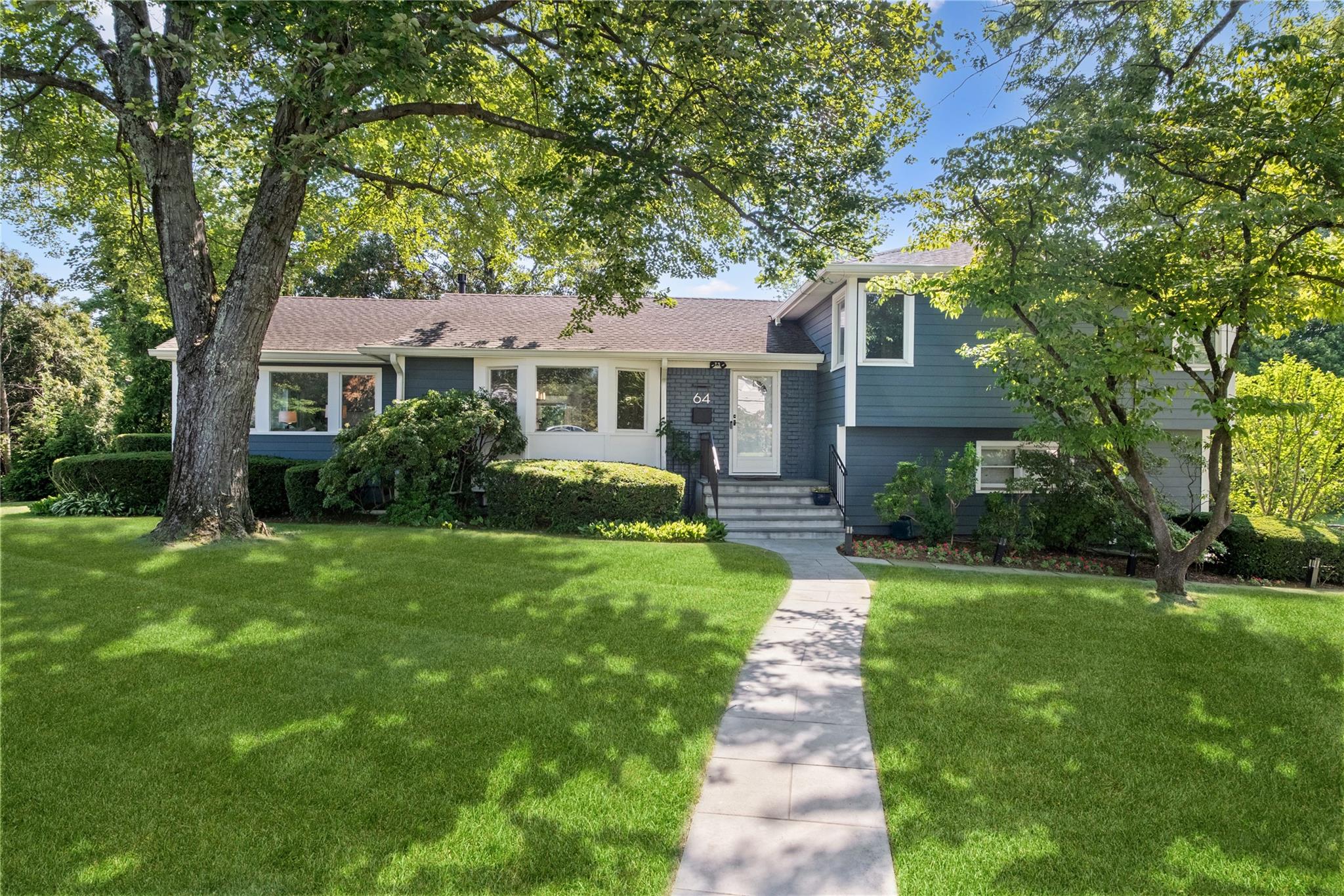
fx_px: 747
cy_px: 448
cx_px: 672
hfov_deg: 84.0
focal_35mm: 20
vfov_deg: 61.9
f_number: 7.1
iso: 640
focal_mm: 13.2
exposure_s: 1/60
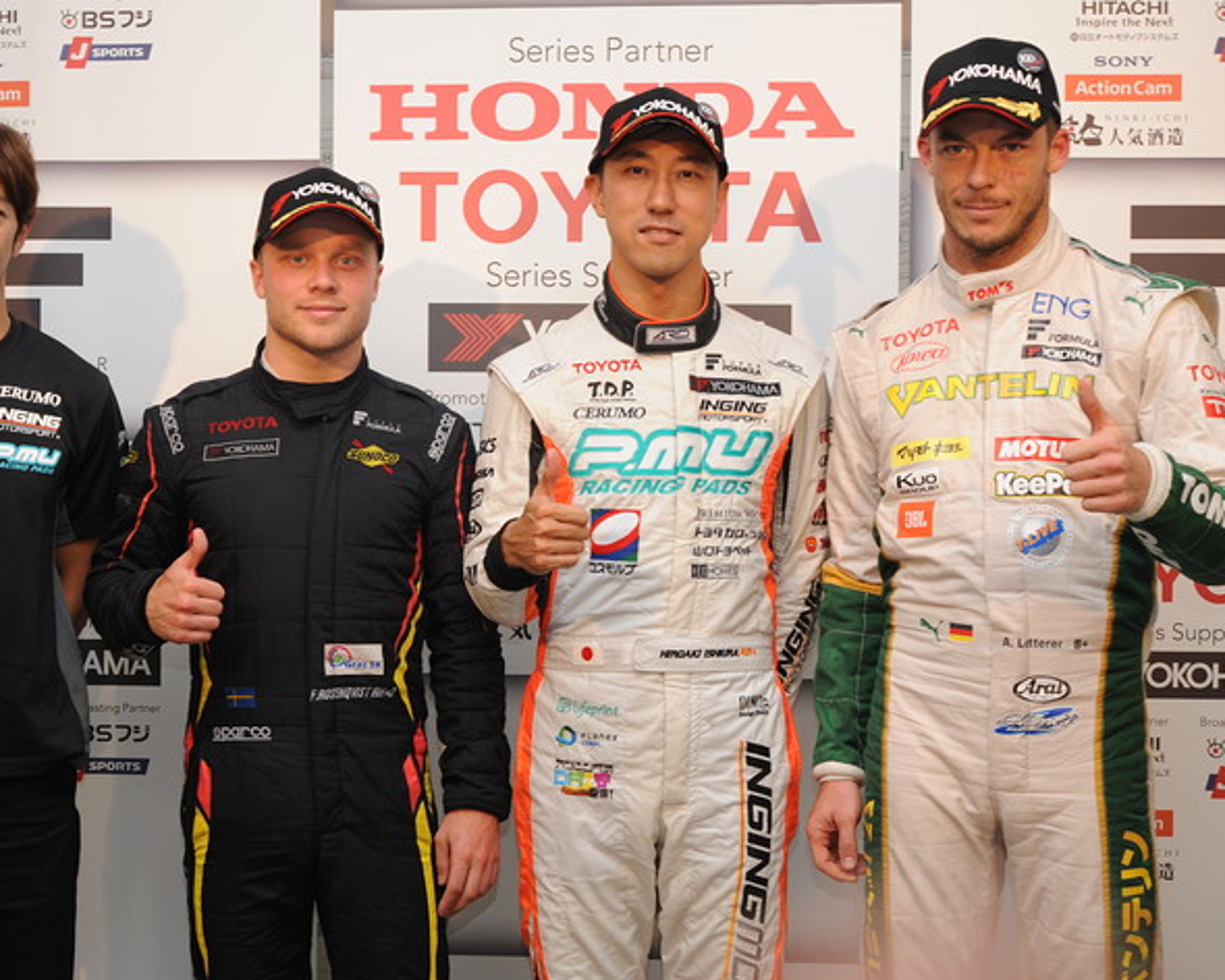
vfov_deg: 24.2
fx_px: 2284
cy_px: 488
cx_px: 500
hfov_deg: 30.0
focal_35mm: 63
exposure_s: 1/60
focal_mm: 55
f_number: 8
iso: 800
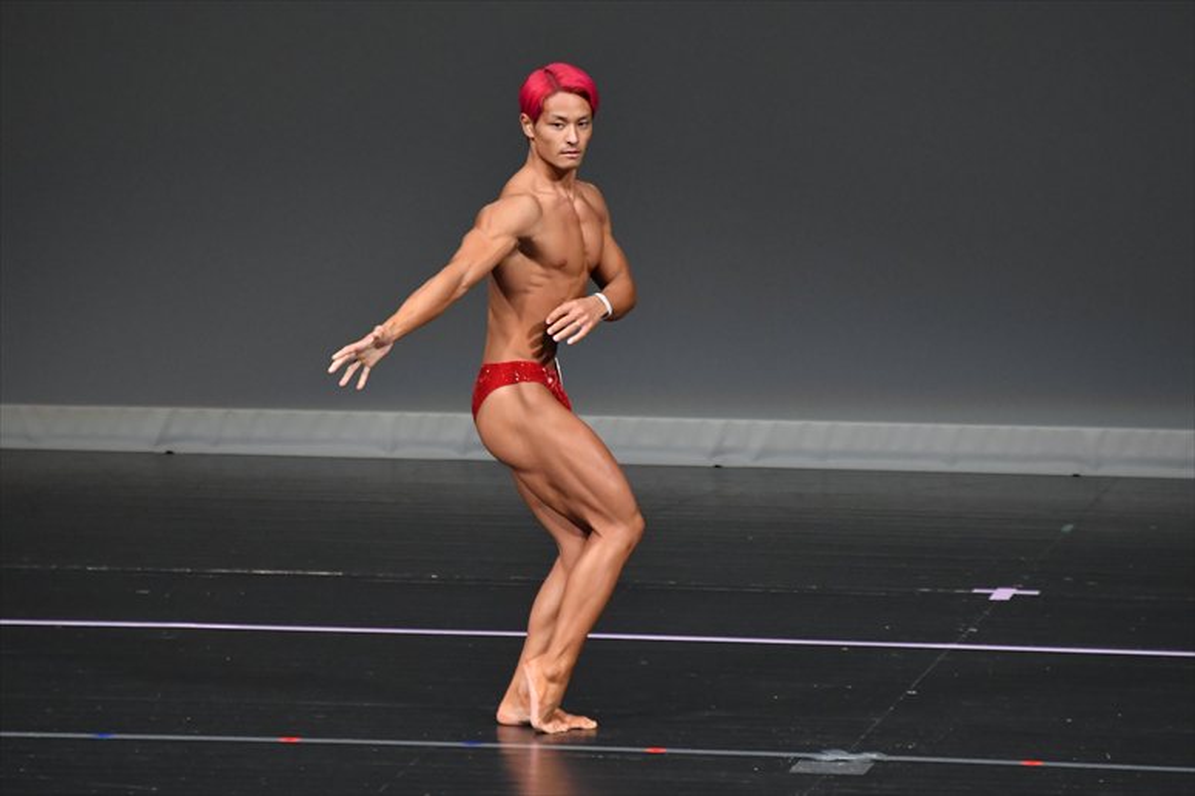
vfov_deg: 3.7
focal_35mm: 375
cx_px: 598
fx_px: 12442
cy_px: 398
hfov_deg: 5.5
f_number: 5.6
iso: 4000
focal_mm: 250
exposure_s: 1/400
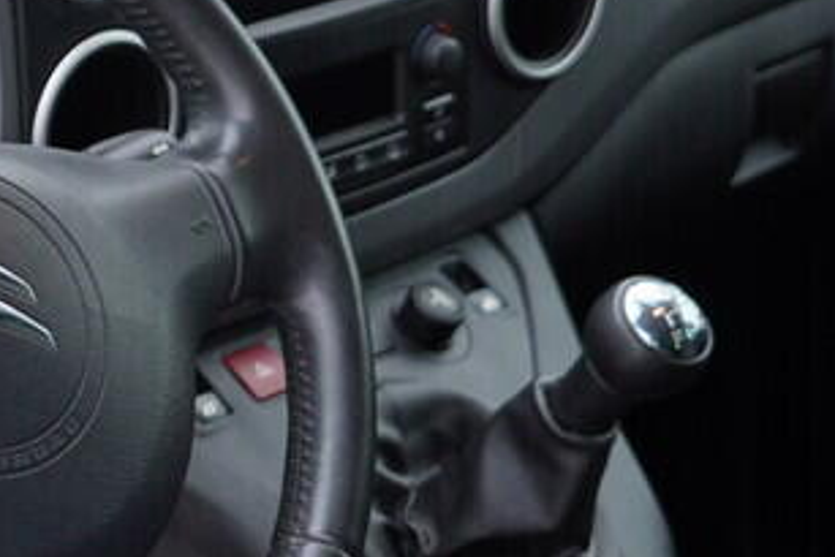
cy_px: 148
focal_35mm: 120
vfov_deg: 11.4
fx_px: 2785
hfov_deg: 16.2
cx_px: -245
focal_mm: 24
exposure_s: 1/50
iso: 125
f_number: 3.2
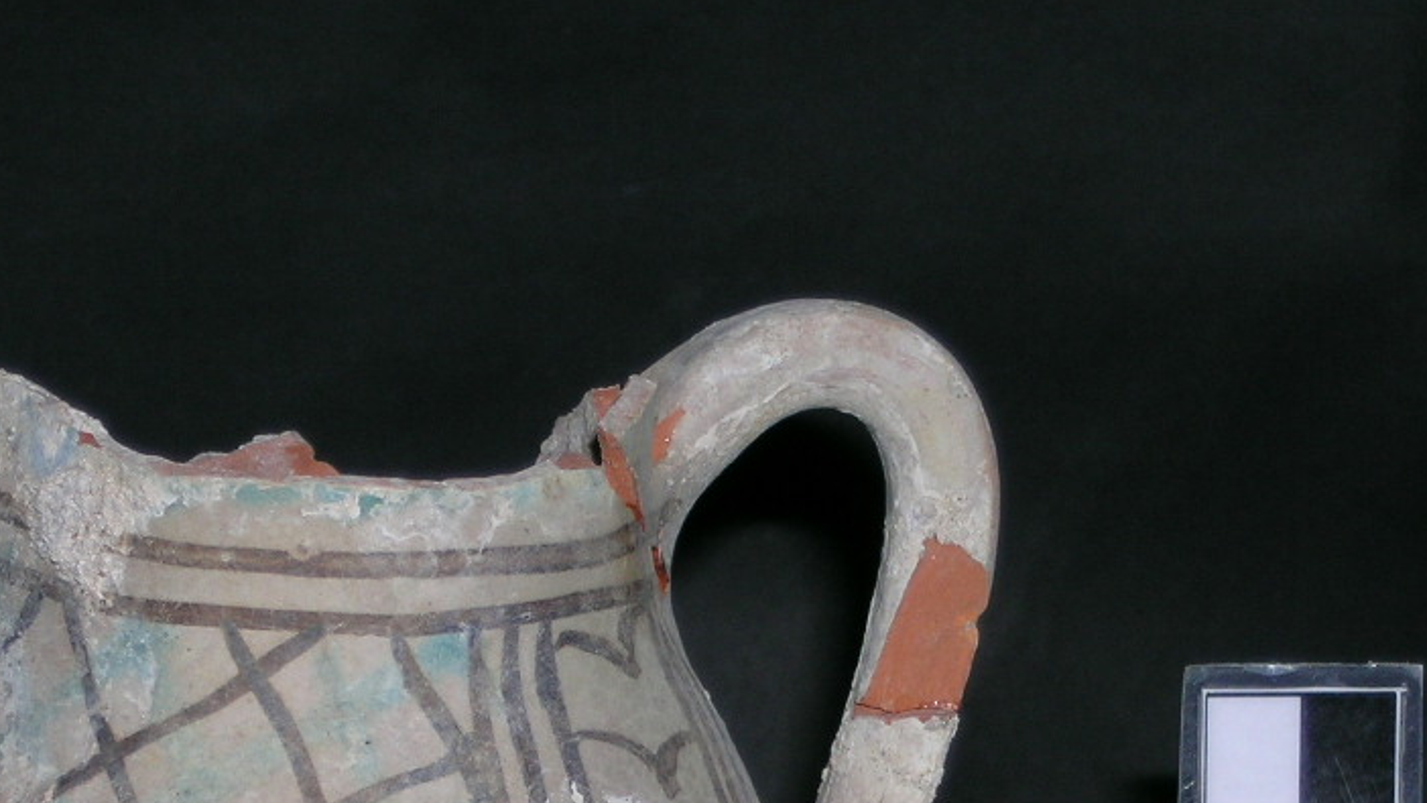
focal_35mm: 139
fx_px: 5260
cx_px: 691
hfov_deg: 15.4
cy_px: 905
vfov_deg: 8.7
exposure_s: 1/121
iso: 50
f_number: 3.9
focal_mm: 14.5
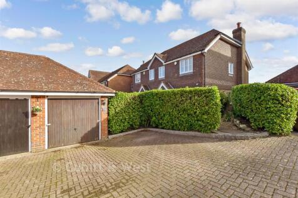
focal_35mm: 15
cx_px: 149
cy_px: 99
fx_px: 124
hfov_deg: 100.4
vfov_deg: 77.3
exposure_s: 1/640
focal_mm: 10
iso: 400
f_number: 8
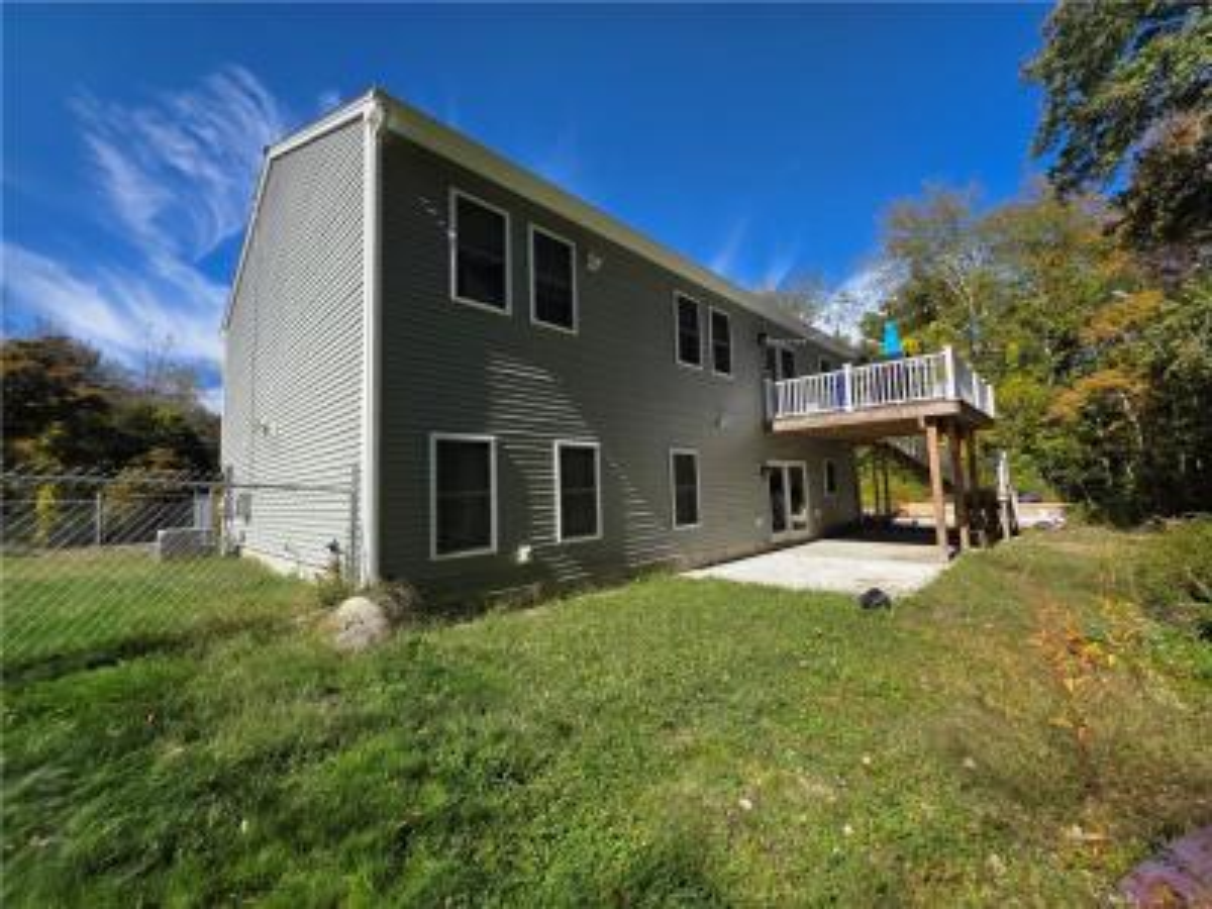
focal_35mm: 13
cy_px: 454
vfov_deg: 89.9
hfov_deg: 106.2
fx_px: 455
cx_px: 606
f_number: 1.9
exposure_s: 1/1936
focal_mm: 2.2
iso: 40
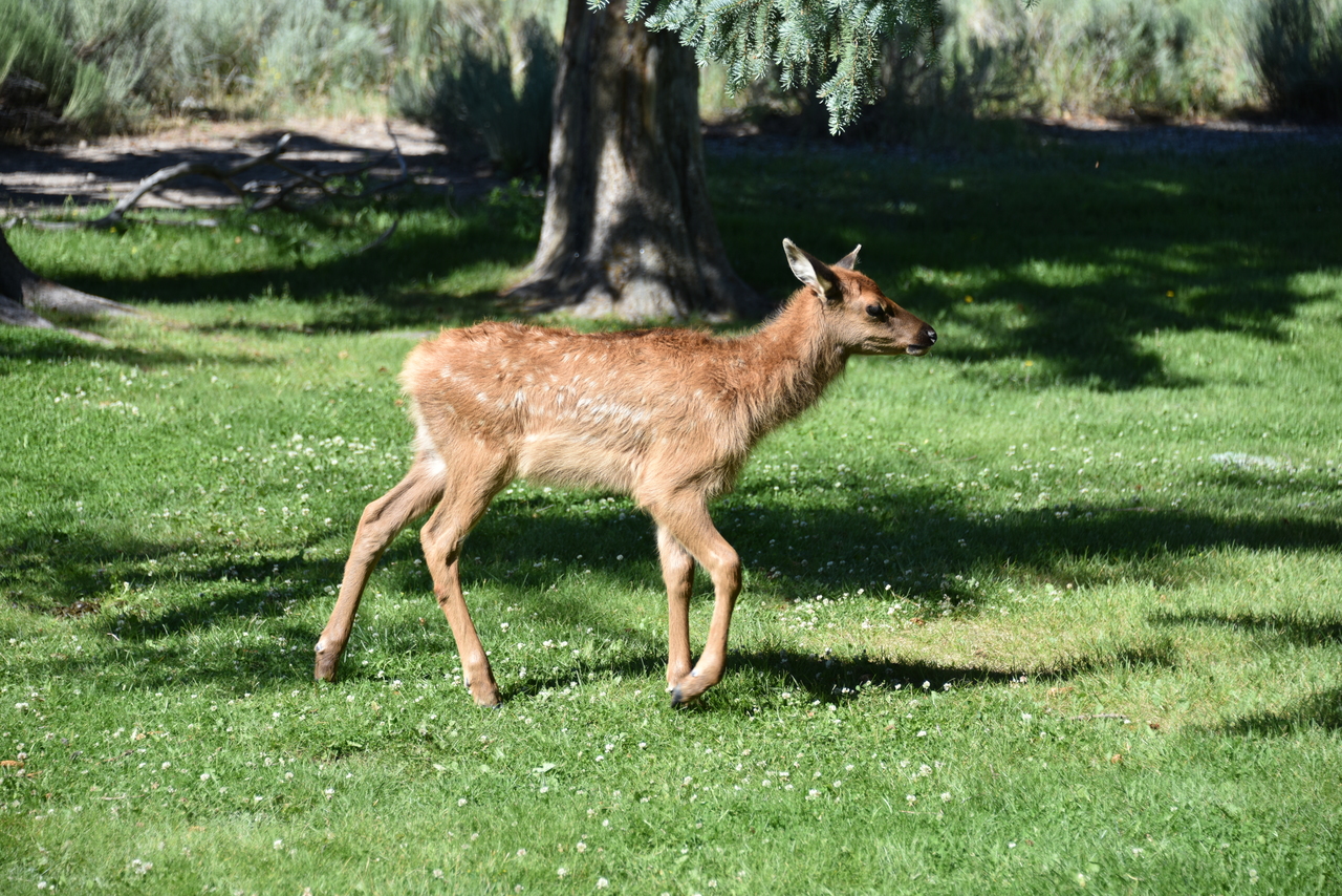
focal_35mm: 135
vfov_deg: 10.2
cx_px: 671
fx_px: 5033
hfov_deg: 15.2
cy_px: 448
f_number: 5.6
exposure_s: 1/320
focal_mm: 135
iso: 125
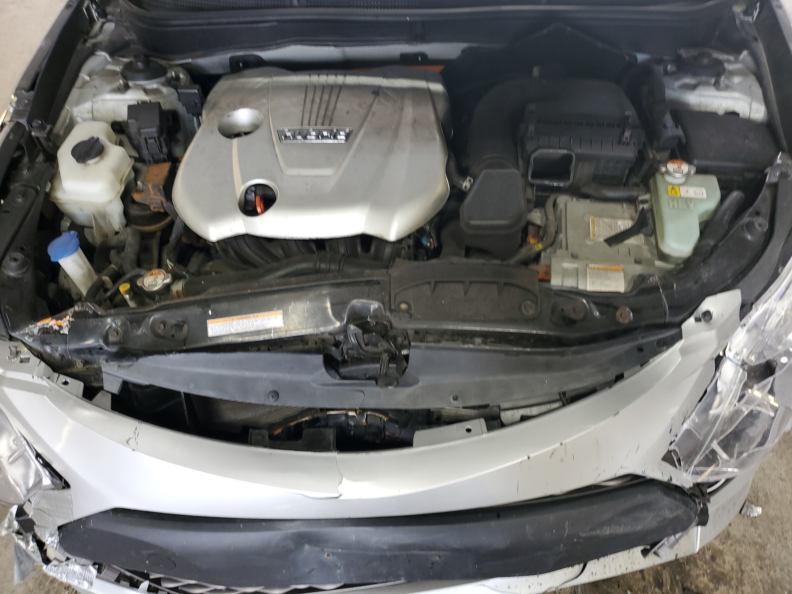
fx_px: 595
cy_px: 297
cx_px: 396
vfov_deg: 53.1
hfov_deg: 67.3
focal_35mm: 26
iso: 56
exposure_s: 1/60.2
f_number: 1.5
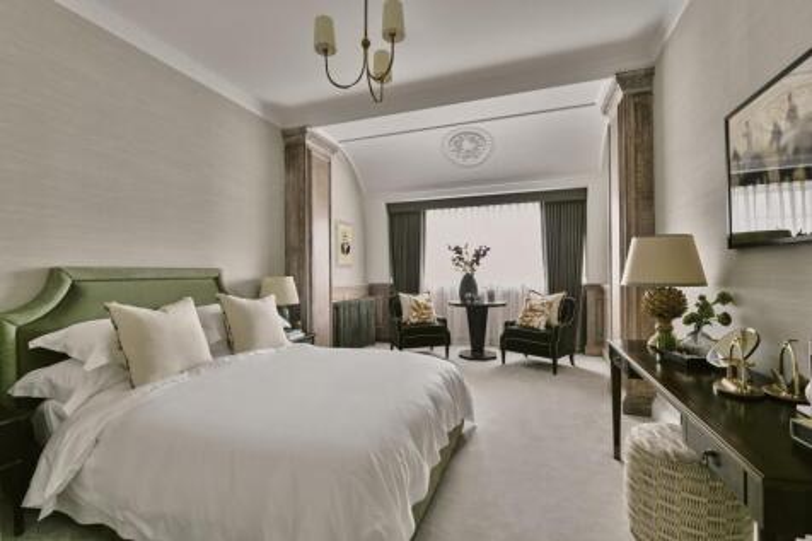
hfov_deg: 96.8
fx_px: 361
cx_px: 406
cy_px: 270
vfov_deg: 73.7
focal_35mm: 16
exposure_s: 2.5
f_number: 11
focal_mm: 16
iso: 100
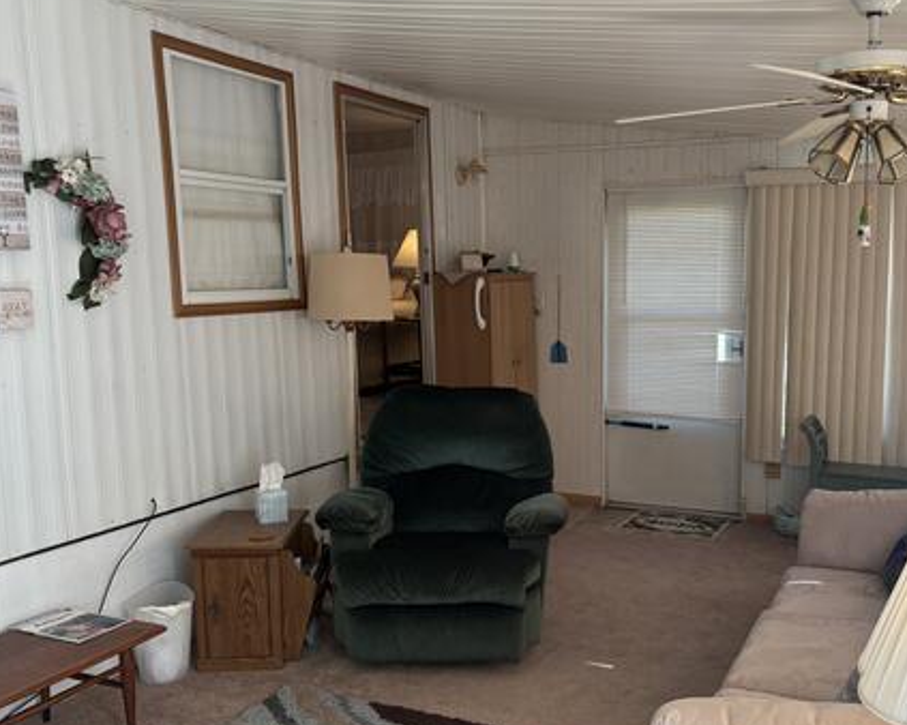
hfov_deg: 49.8
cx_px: 566
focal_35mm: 36
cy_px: 414
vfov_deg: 41.0
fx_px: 966
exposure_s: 1/151
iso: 100
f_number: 1.6
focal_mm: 5.96
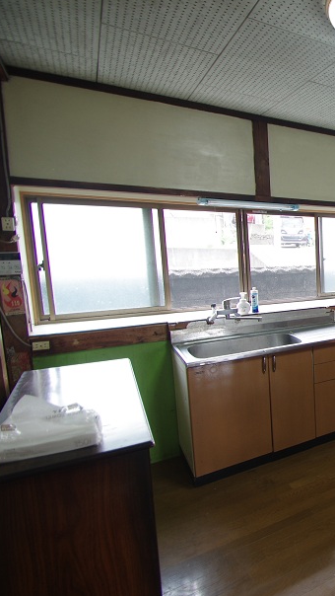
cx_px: 445
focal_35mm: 24
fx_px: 379
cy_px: 297
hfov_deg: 33.4
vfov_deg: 76.3
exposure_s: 1/25
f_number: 3.5
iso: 200
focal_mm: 10
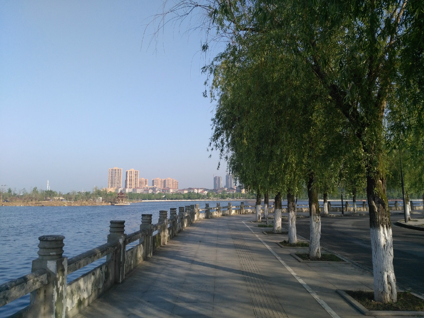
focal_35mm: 28
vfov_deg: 49.7
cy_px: 159
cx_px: 212
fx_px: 343
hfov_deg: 63.4
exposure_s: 1/828
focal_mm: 2.96
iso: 100
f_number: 2
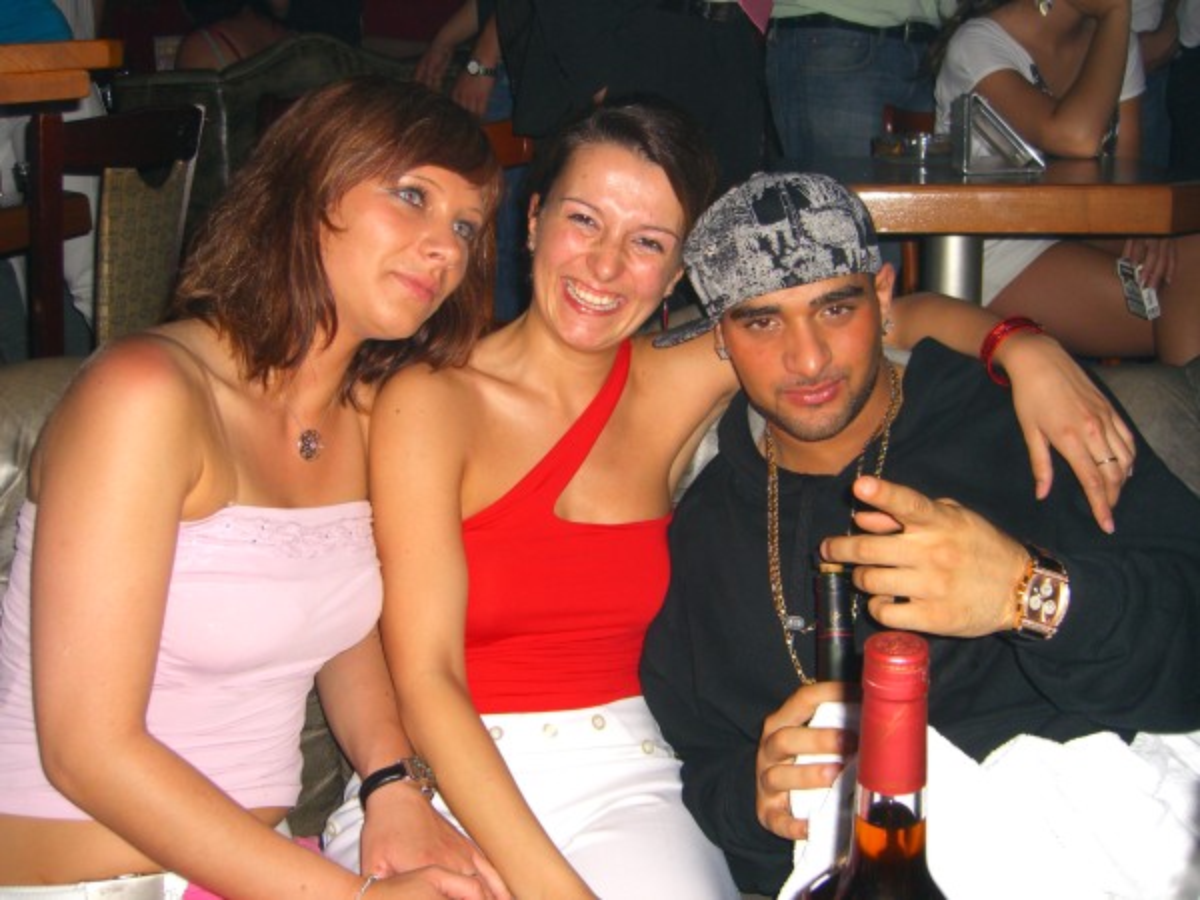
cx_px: 600
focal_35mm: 38
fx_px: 1317
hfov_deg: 49.0
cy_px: 450
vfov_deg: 37.7
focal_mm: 7.9
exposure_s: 1/60
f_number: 2.8
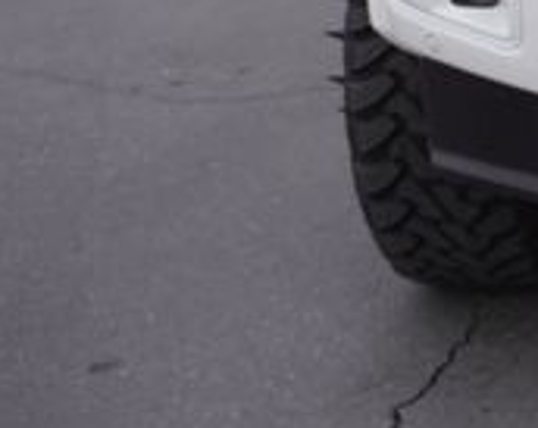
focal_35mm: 121
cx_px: 970
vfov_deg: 12.2
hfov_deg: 14.1
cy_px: -194
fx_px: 1919
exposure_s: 1/100
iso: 100
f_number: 5
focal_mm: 23
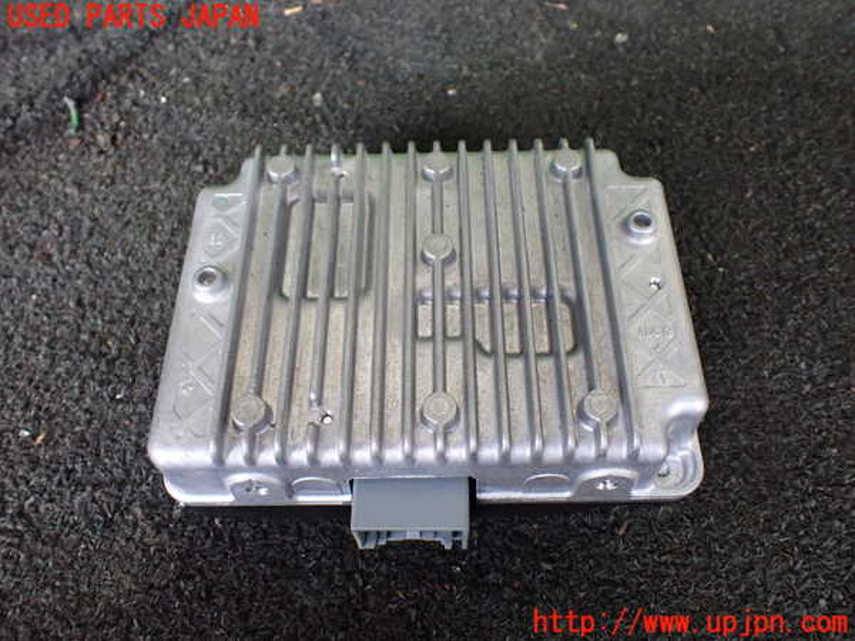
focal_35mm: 30
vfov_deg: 46.8
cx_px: 428
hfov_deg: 60.0
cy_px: 320
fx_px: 741
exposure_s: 1/100
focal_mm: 5.4
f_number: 2.3
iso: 800
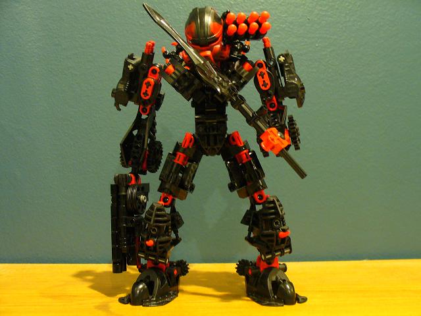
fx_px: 511
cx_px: 210
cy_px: 158
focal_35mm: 42
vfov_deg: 34.3
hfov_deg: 44.8
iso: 200
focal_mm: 7
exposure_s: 1/2
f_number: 2.9
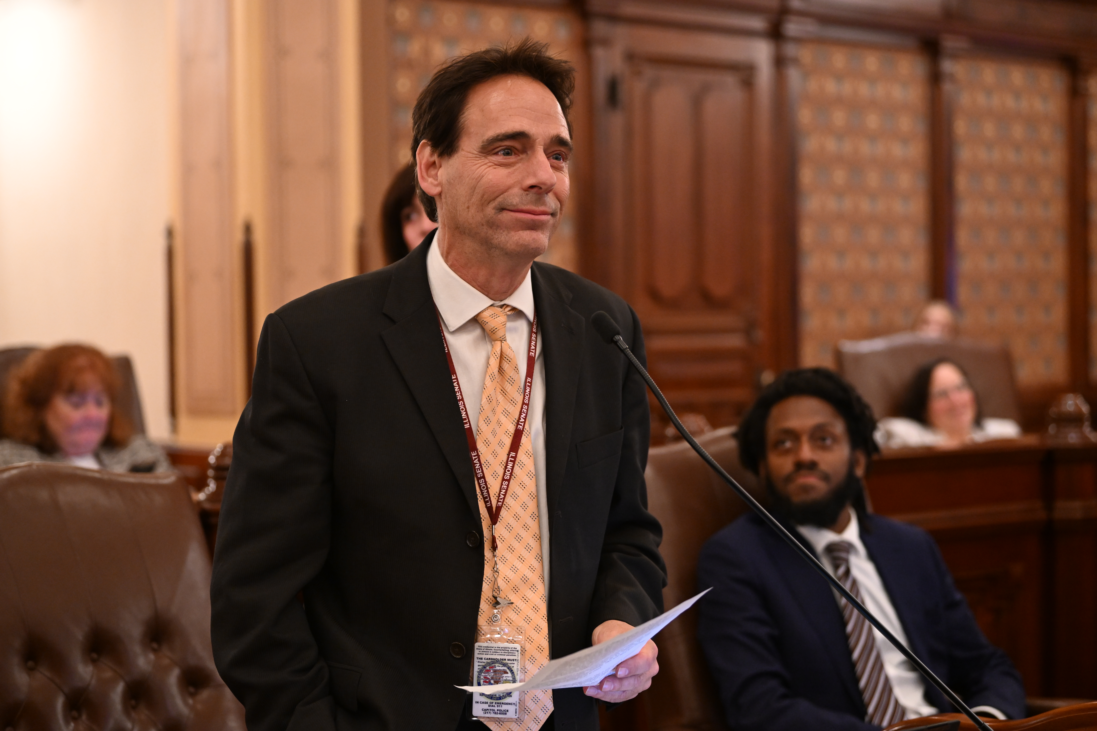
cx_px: 548
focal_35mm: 70
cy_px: 366
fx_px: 2133
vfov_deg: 19.5
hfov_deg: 28.8
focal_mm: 70
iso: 3200
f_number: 2.8
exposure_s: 1/160
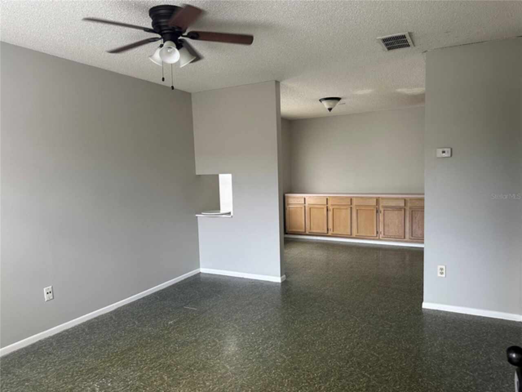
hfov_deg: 71.6
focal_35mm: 24
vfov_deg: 56.8
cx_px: 261
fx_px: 362
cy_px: 196
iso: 200
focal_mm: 6.86
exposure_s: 1/121
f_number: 1.78
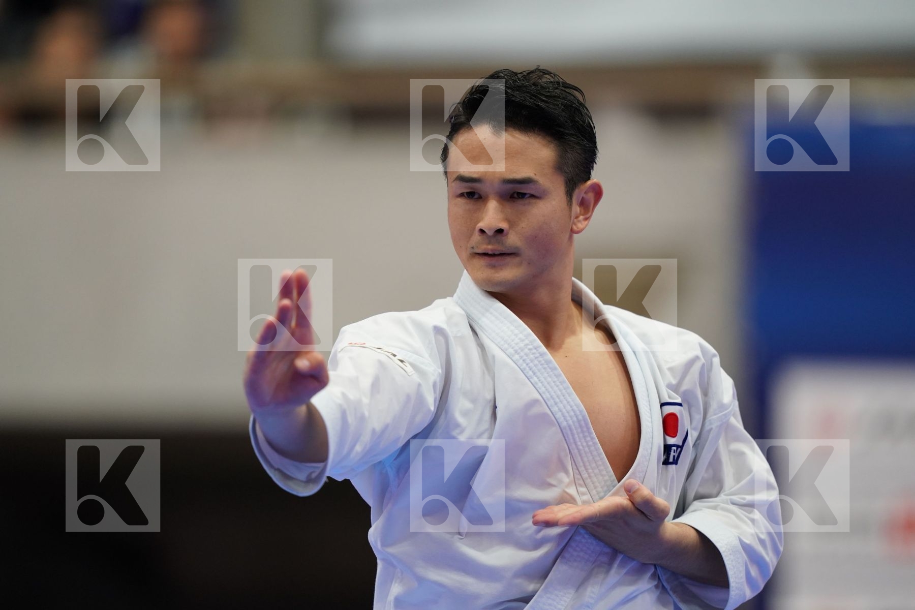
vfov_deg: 3.4
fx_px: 10166
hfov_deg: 5.2
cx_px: 458
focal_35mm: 400
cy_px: 305
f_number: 2.8
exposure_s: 1/500
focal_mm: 400
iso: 2000
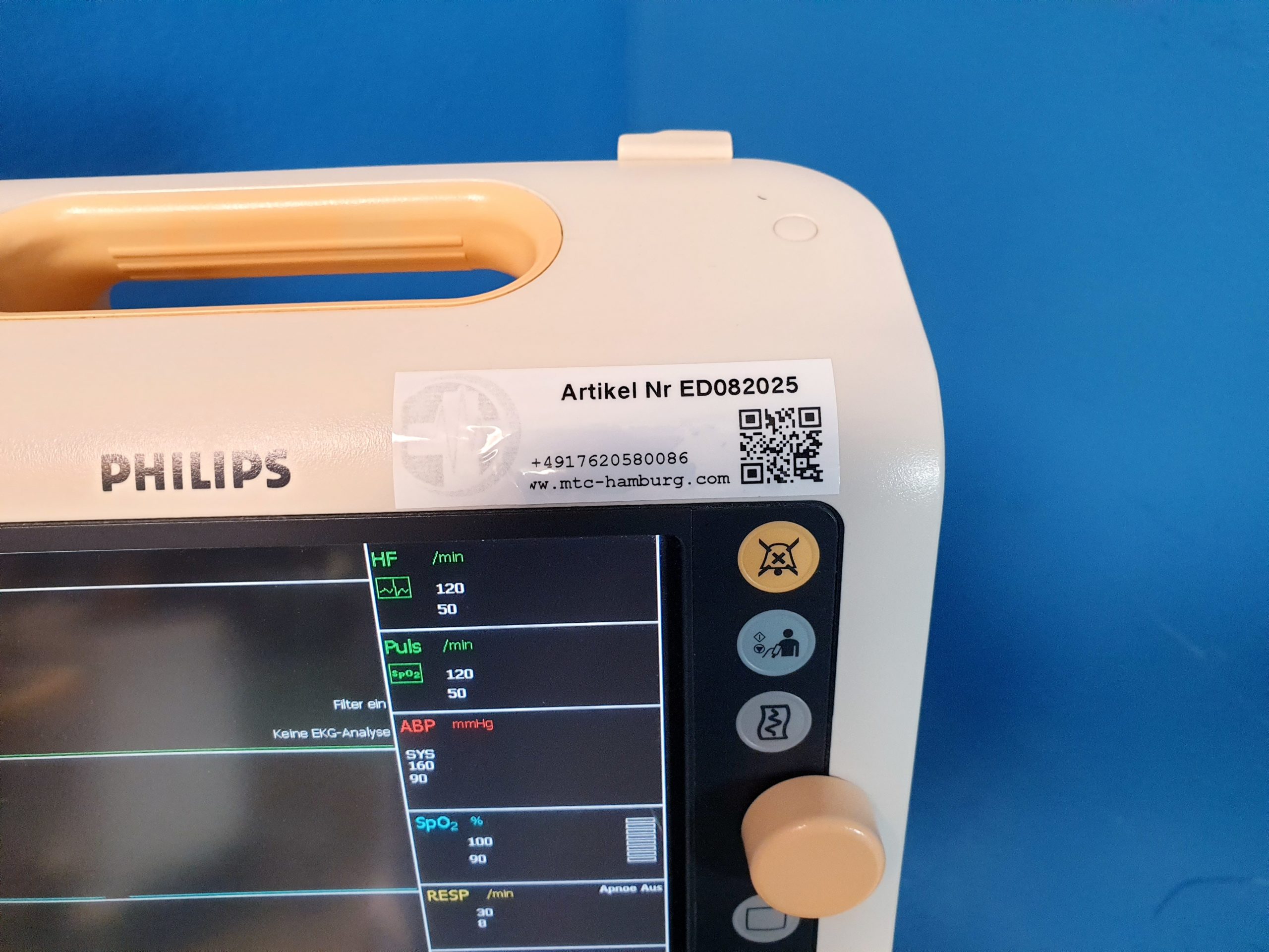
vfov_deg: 53.1
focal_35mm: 26
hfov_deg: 67.3
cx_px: 634
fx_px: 953
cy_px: 476
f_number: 2.4
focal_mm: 4.3
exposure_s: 1/50
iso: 400
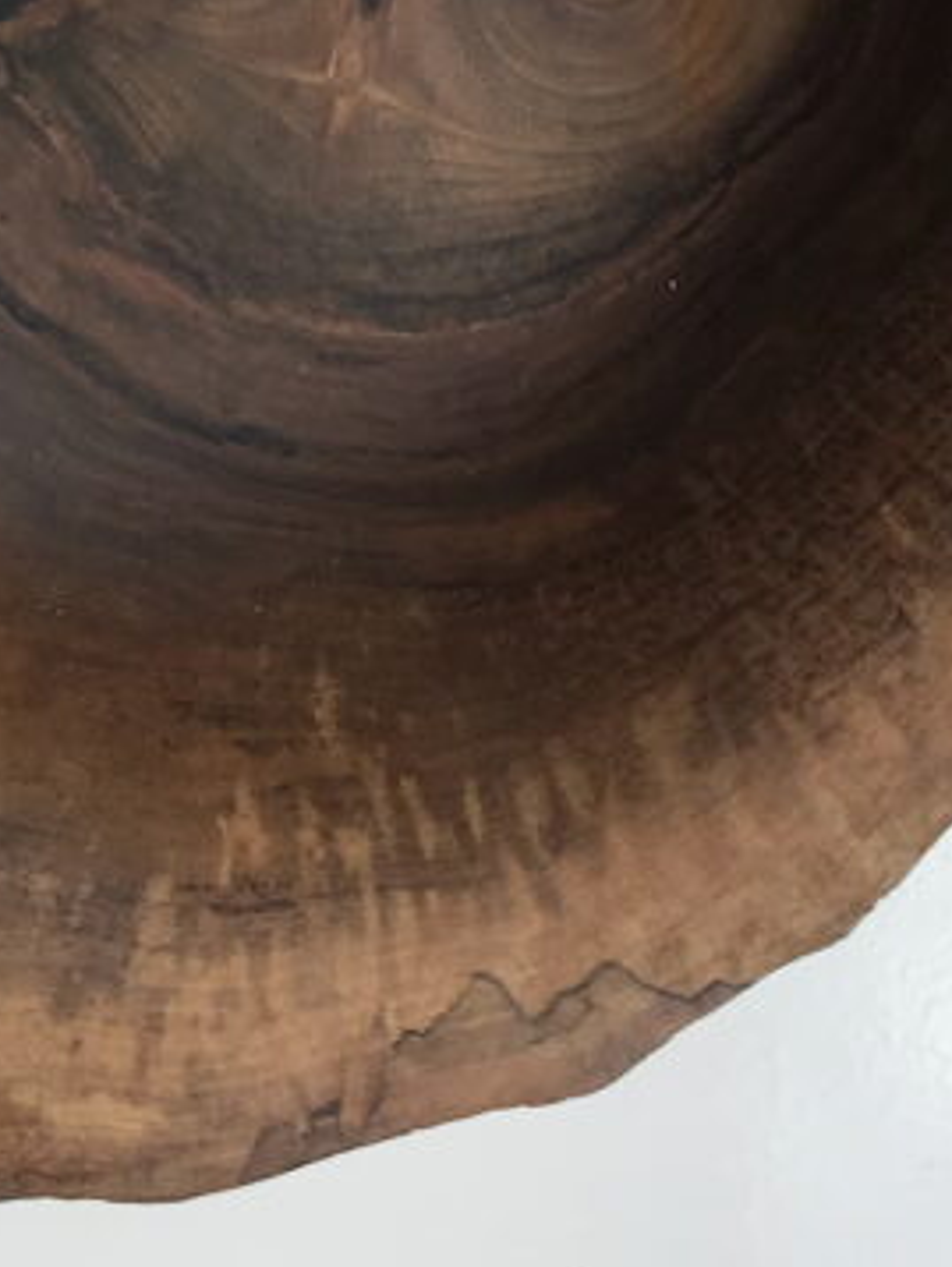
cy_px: -92
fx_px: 2930
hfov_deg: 18.3
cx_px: 226
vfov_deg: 23.1
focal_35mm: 80
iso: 20
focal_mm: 3.99
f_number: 1.8
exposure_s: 1/199
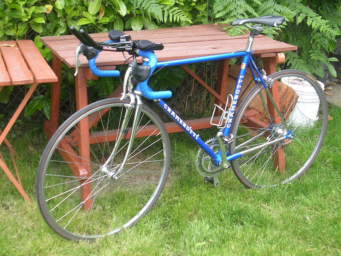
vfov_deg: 27.5
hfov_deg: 36.2
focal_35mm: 53
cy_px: 128
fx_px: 522
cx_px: 170
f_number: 3.2
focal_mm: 8
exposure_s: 1/33.8
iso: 53
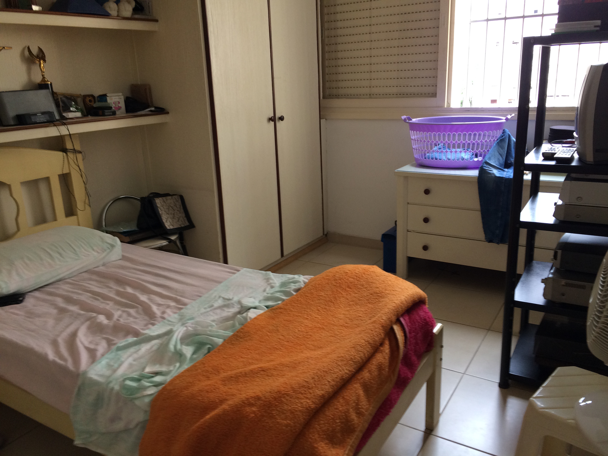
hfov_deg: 61.7
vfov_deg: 48.2
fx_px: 509
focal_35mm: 29
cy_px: 228
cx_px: 304
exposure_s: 1/30
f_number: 2.2
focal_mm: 4.15
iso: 64
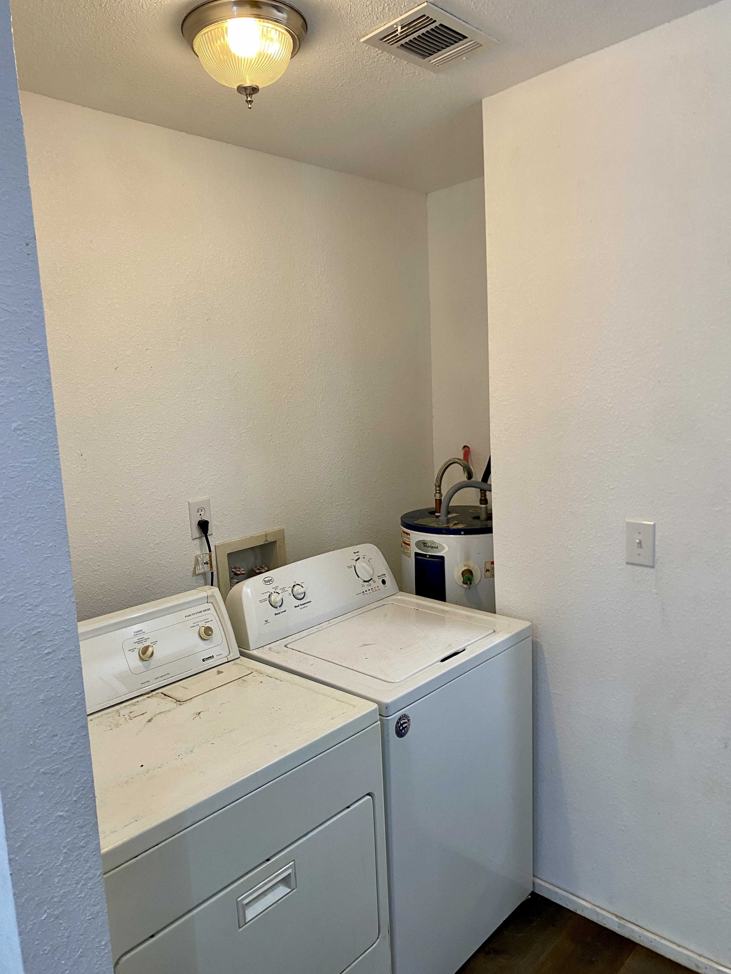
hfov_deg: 53.1
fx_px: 732
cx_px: 366
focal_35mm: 26
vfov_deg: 67.3
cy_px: 487
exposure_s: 1/60
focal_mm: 4.25
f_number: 1.8
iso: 80
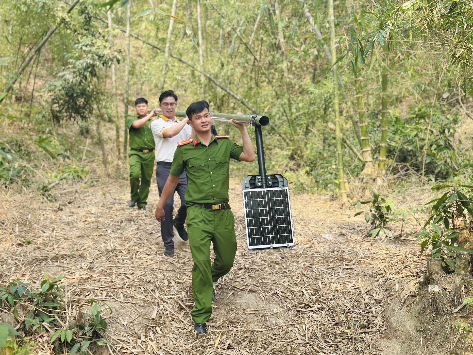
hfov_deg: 39.7
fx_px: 656
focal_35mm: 48
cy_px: 178
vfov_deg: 30.3
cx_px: 236
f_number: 1.78
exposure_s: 1/1120
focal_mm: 6.86
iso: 80
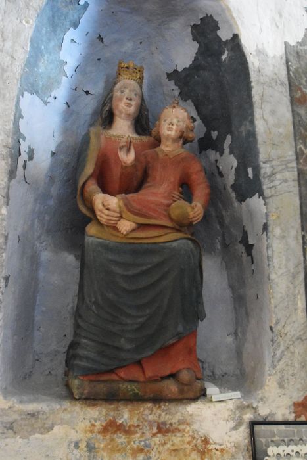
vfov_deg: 59.5
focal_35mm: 32
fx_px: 403
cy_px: 230
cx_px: 154
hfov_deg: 41.7
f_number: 4.5
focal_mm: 21
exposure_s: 1/50
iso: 12800
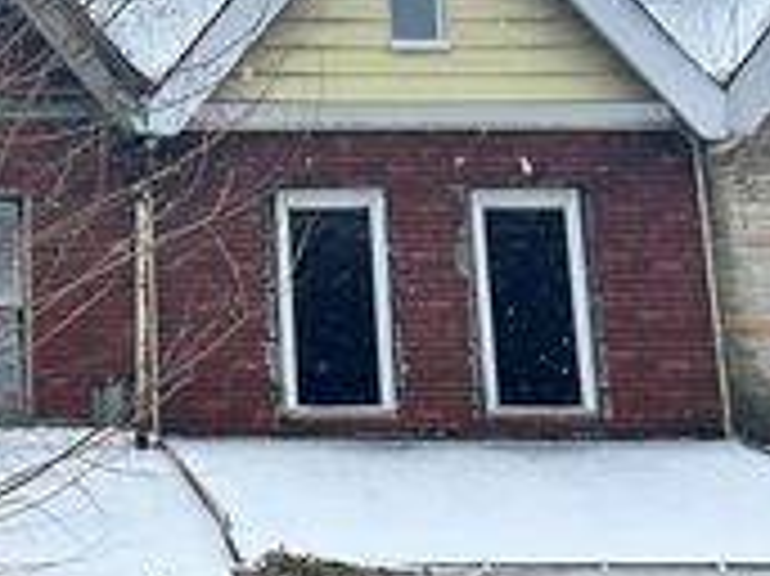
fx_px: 1689
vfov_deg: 19.1
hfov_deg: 23.8
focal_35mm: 76
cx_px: -104
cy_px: 497
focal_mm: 5.7
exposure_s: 1/1361
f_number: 1.5
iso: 50
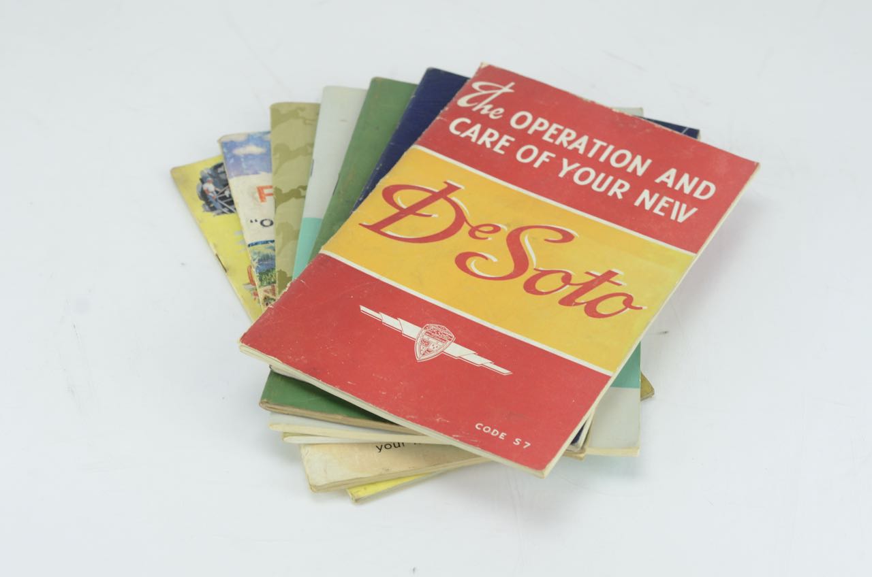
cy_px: 288
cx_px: 436
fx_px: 2176
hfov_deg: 22.7
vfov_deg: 15.1
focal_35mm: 90
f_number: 7.1
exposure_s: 1/125
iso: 640
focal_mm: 60
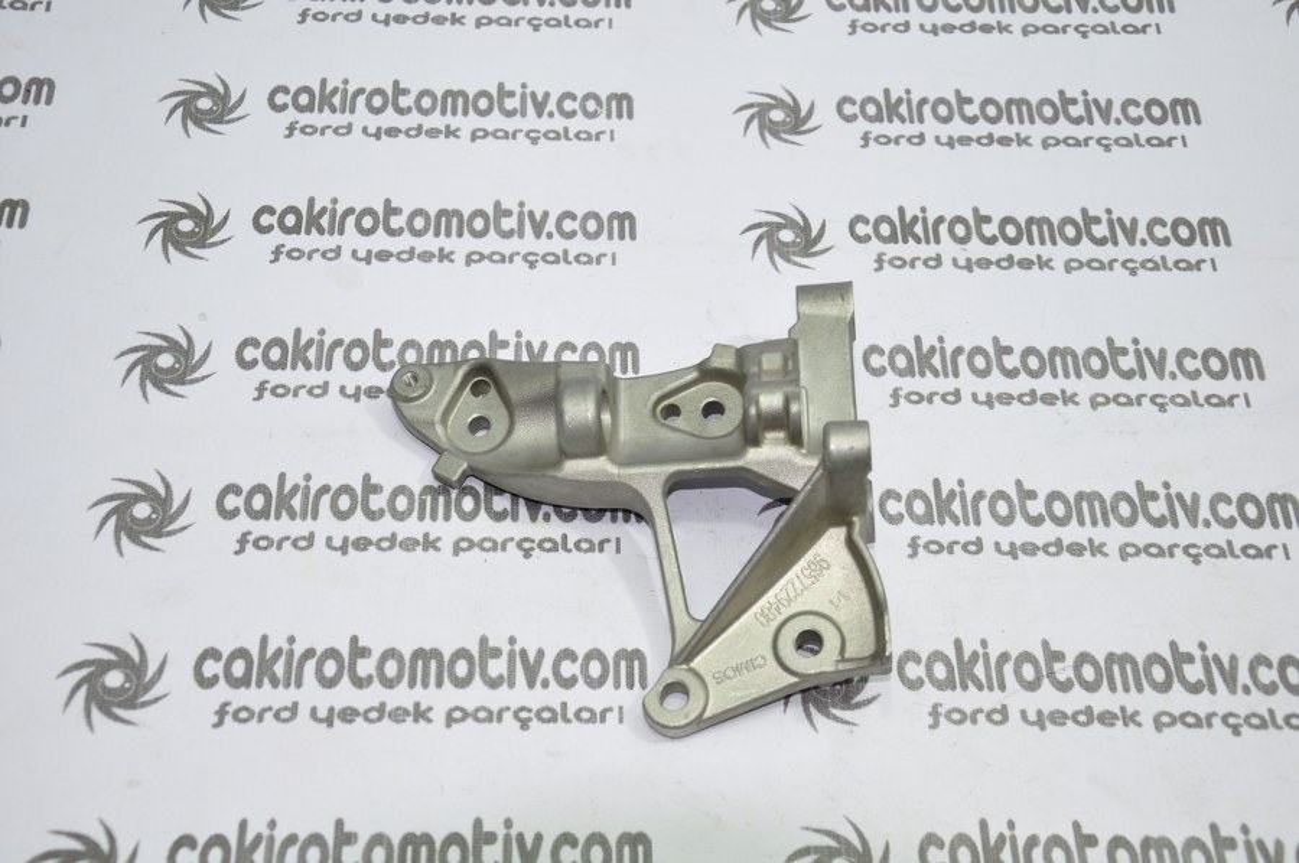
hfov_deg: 37.9
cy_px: 432
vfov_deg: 25.7
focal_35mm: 52
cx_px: 650
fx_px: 1892
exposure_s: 1/25
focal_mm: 35
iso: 200
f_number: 5.6
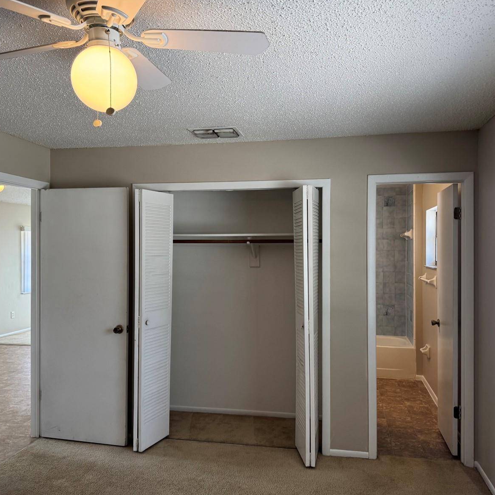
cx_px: 251
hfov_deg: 55.6
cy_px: 250
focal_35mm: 29
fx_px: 469
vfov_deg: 55.6
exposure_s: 1/120
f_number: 1.78
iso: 125
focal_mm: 6.76
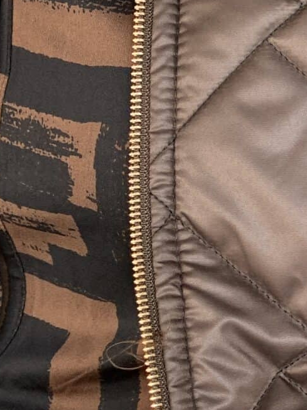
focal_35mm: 102
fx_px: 1207
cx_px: 534
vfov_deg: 19.3
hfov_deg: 13.2
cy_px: 236
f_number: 1.8
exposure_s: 1/121
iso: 64
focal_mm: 4.25
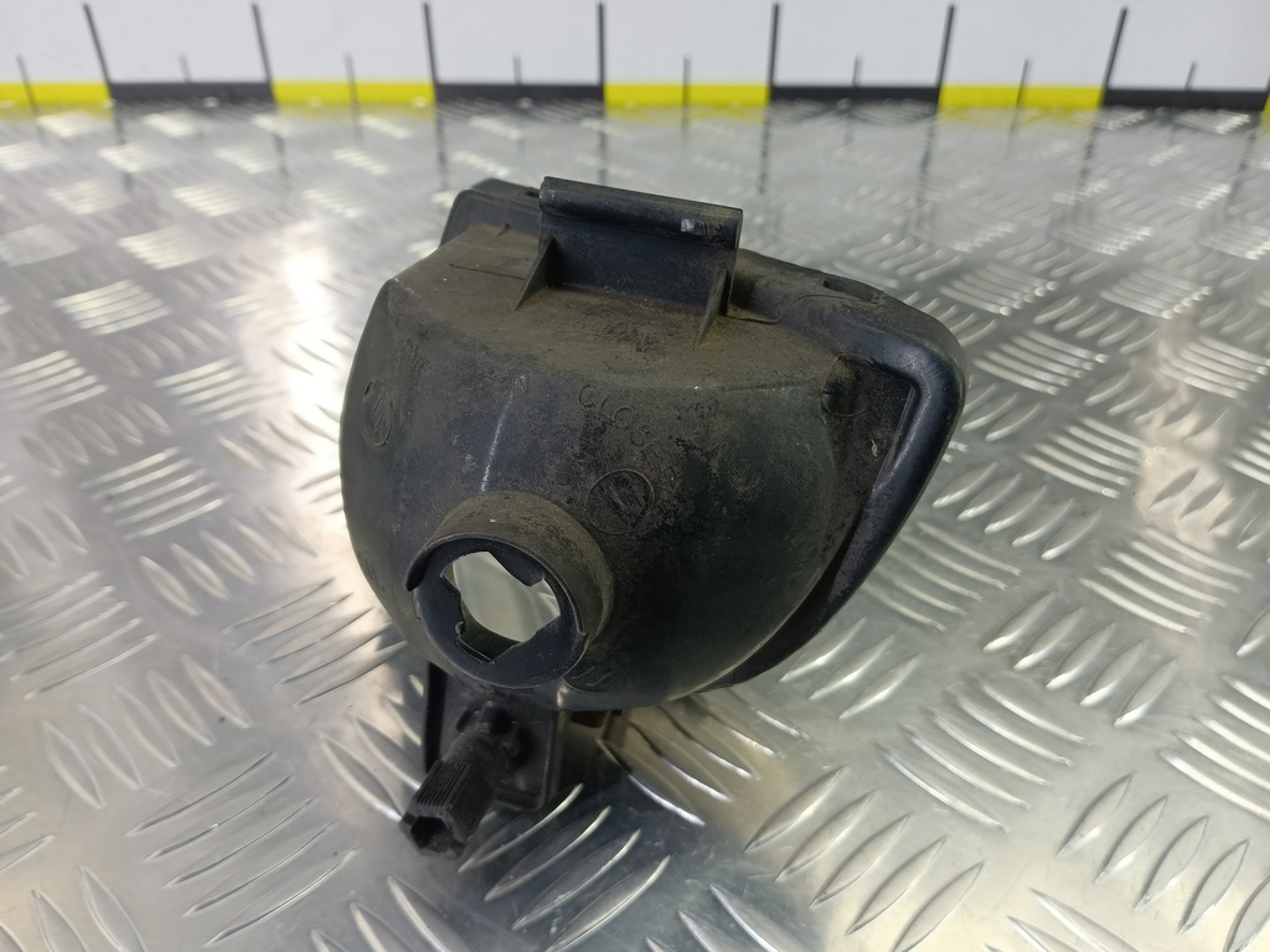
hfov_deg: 73.9
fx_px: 844
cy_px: 476
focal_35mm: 23
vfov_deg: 58.9
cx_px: 635
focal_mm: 4.11
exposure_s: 1/50
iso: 132
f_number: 1.6
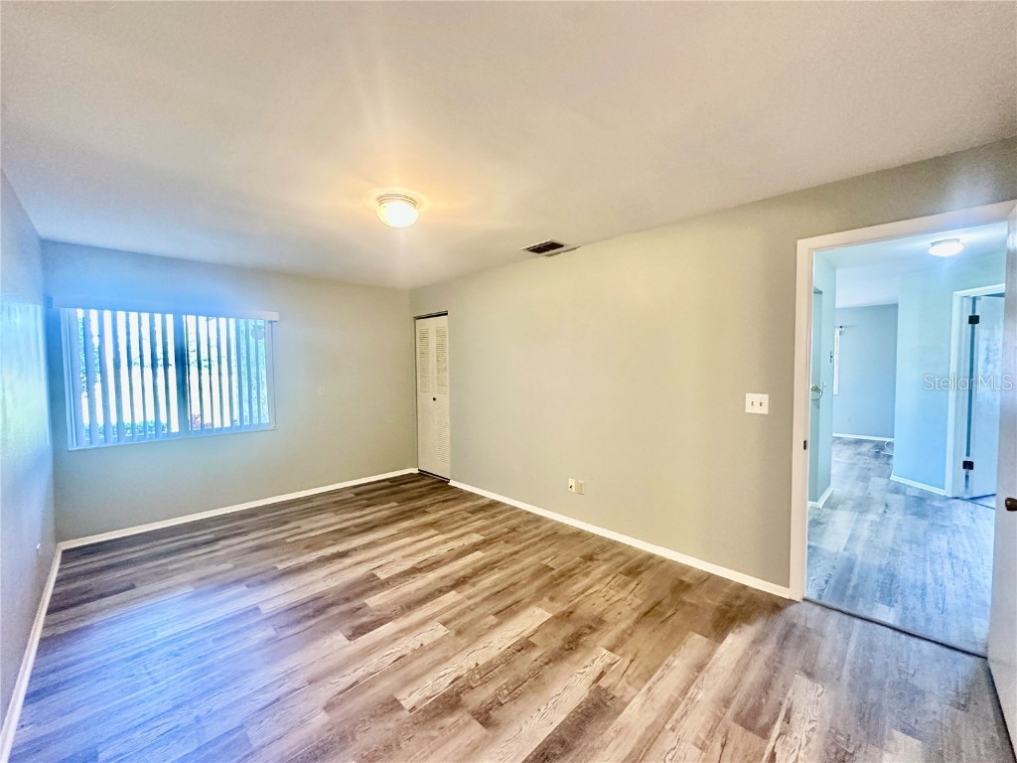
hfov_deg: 102.1
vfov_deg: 85.7
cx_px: 508
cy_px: 382
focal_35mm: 14
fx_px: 411
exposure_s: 1/60
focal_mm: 2.22
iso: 400
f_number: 2.2
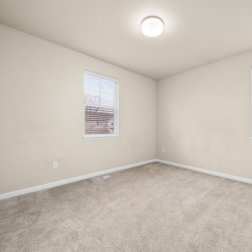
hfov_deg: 86.7
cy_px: 127
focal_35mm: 16
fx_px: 132
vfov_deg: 87.4
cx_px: 147
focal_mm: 12
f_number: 6.3
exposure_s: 1/80
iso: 100
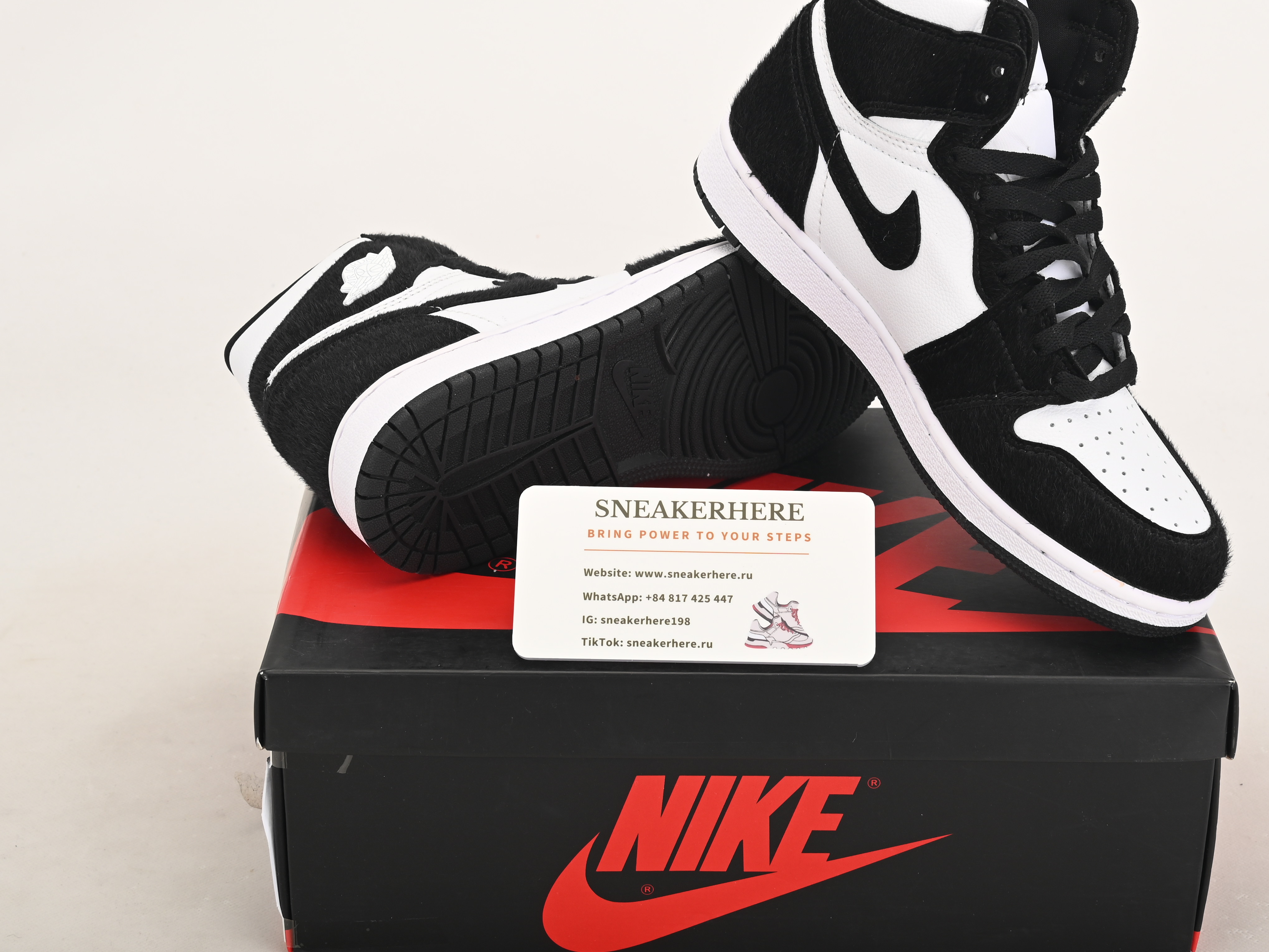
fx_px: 2346
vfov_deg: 22.9
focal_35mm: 64
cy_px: 406
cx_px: 743
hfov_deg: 30.2
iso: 100
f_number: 11
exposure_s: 1/200
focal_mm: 45
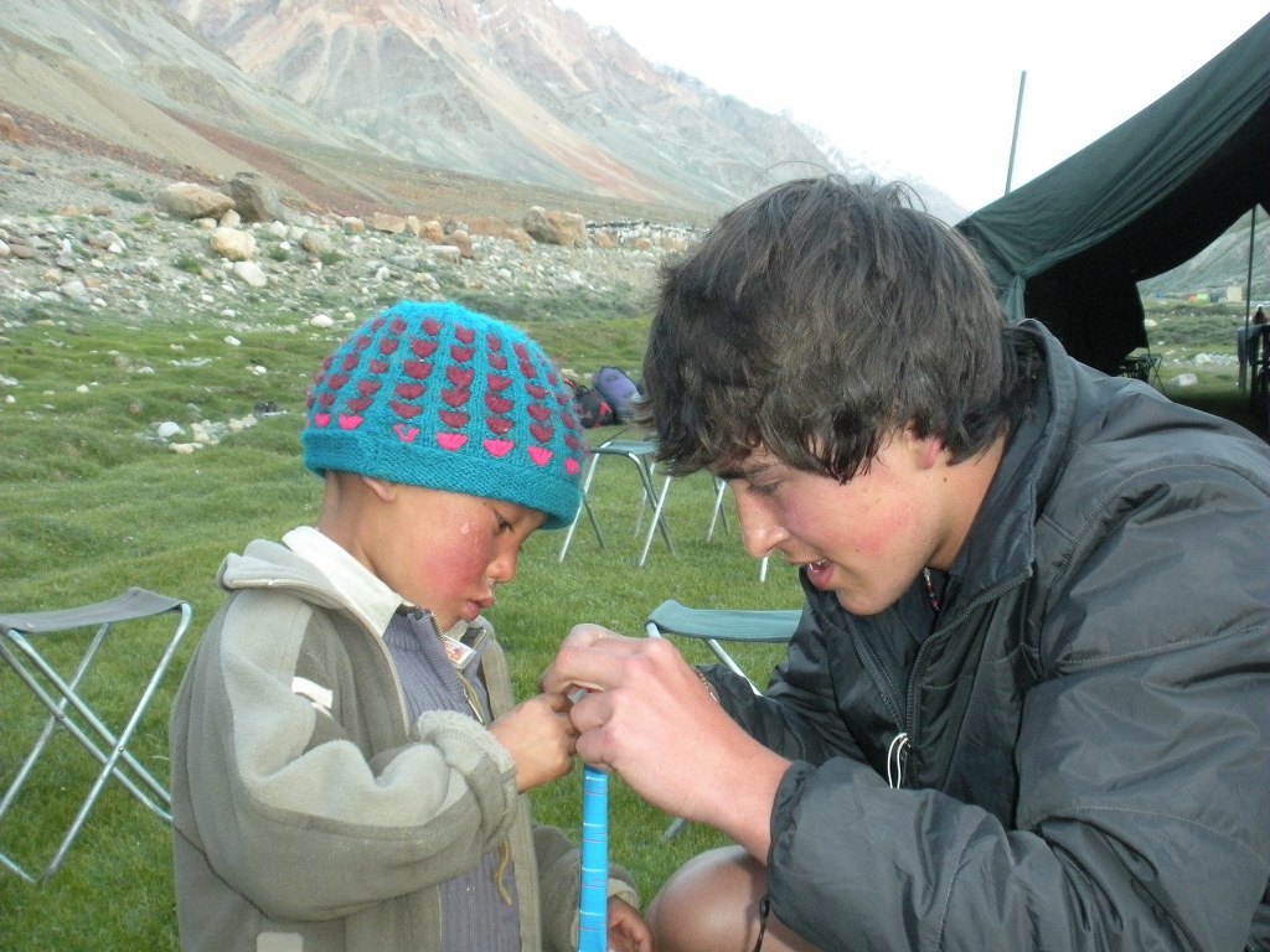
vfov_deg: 33.6
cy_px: 476
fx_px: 1578
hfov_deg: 43.9
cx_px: 635
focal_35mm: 43
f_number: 4
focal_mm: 7.7
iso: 400
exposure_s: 1/30
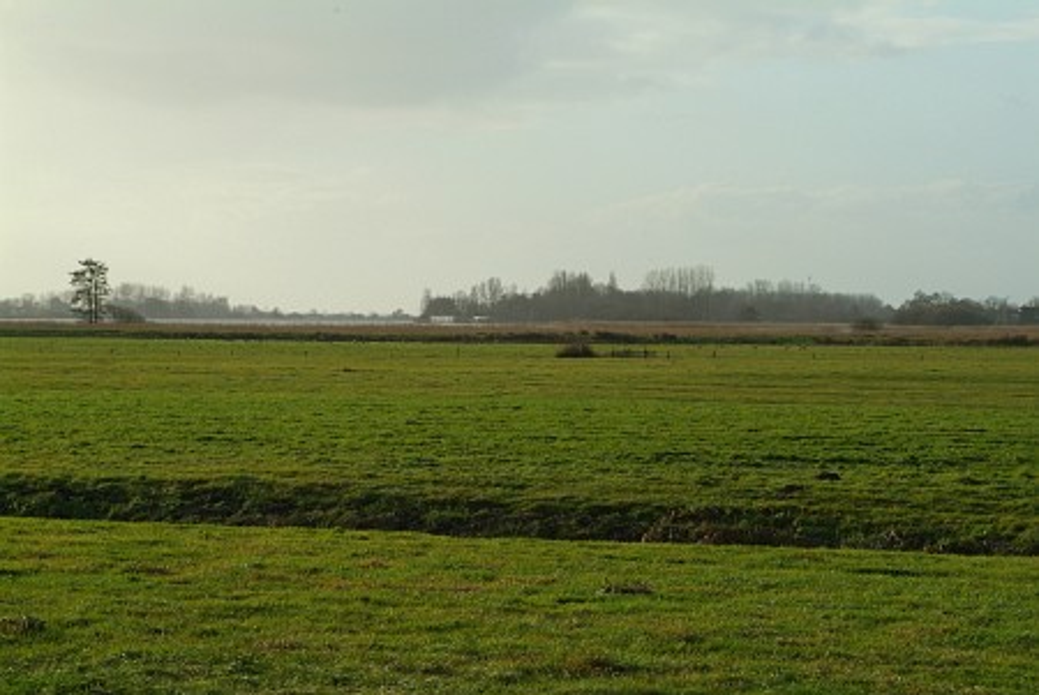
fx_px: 3380
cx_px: 520
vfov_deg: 11.7
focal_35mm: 117
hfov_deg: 17.5
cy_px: 348
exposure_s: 1/750
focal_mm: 78
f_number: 8
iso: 400
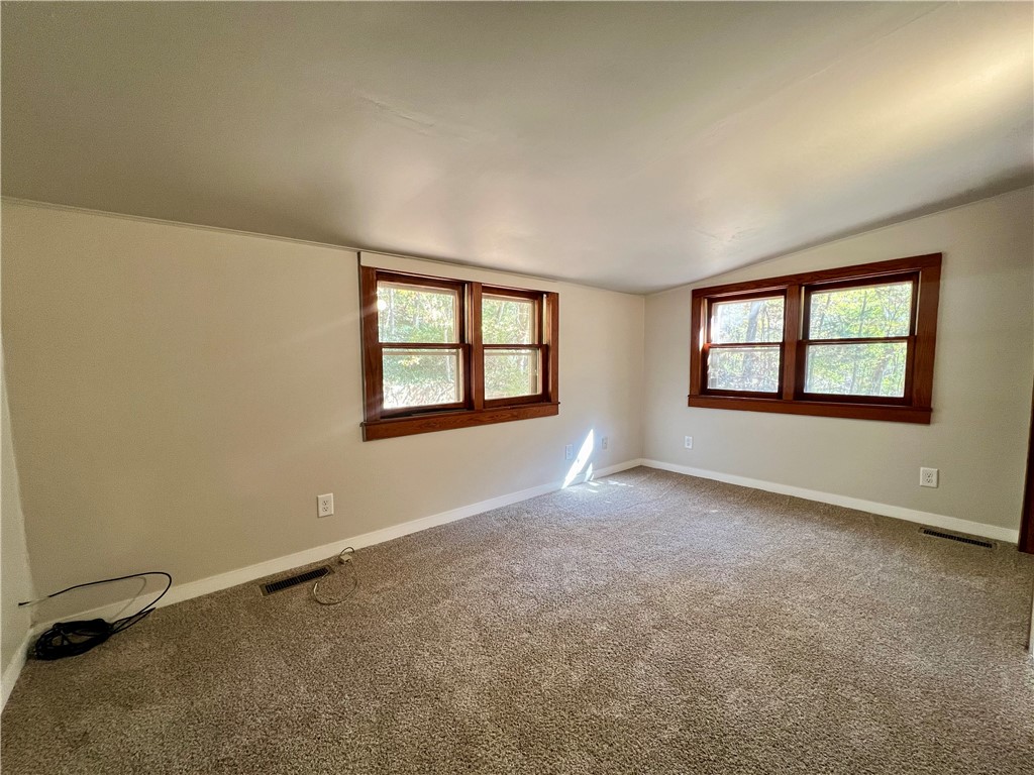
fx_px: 388
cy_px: 388
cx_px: 517
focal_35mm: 13
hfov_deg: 106.2
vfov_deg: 89.9
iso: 200
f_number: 1.8
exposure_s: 1/60
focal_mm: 1.57
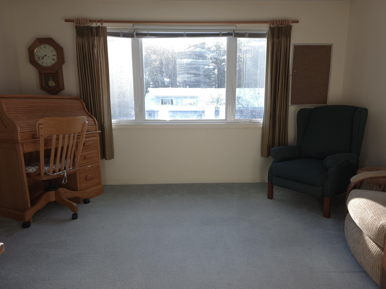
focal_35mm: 23
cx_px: 193
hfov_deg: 73.9
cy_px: 144
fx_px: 256
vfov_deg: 58.9
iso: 20
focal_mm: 6.3
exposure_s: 1/60
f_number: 1.7
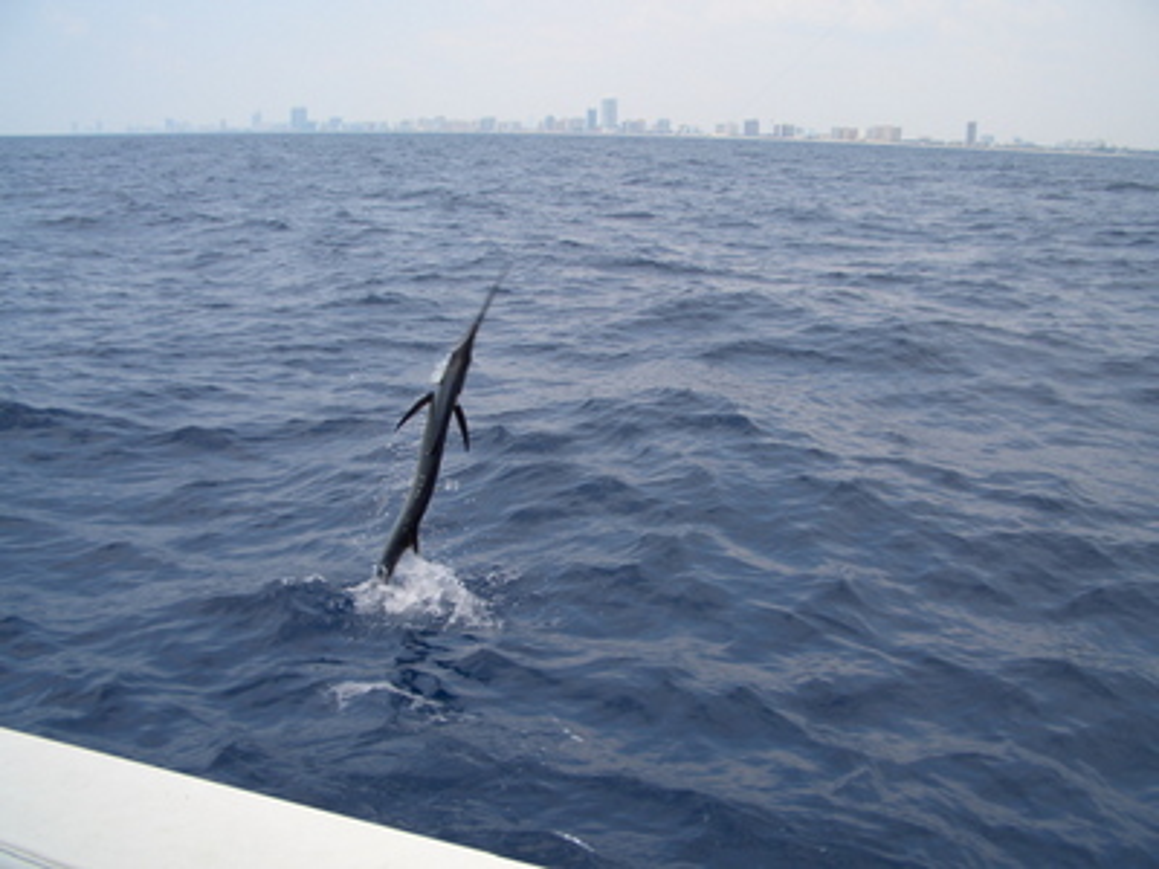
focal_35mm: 35
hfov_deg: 52.6
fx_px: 1172
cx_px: 580
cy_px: 434
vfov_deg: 40.7
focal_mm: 5.8
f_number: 4.3
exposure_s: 1/400
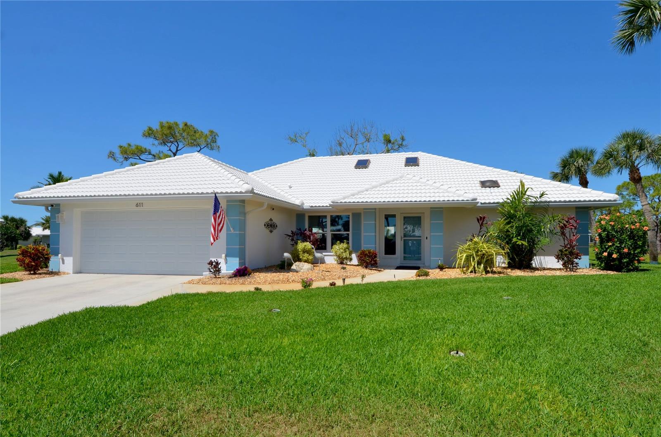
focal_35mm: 21
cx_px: 330
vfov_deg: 59.2
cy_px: 218
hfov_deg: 81.3
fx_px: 385
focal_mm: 14
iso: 100
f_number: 9
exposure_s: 1/320
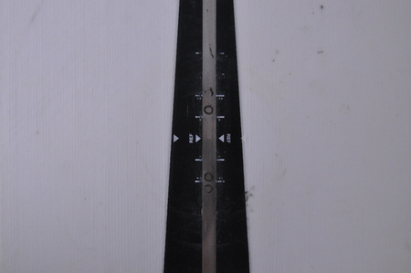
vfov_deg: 26.4
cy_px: 136
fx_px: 582
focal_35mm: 51
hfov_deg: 38.9
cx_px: 206
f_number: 11
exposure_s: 1/125
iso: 3200
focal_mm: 34
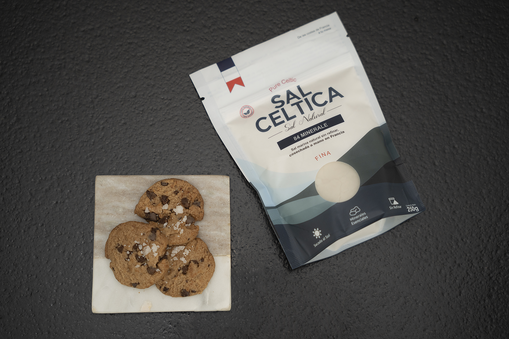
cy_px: 170
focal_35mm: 70
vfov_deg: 19.5
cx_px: 254
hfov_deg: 28.8
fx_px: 990
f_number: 2.8
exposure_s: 1/100
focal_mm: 70
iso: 800
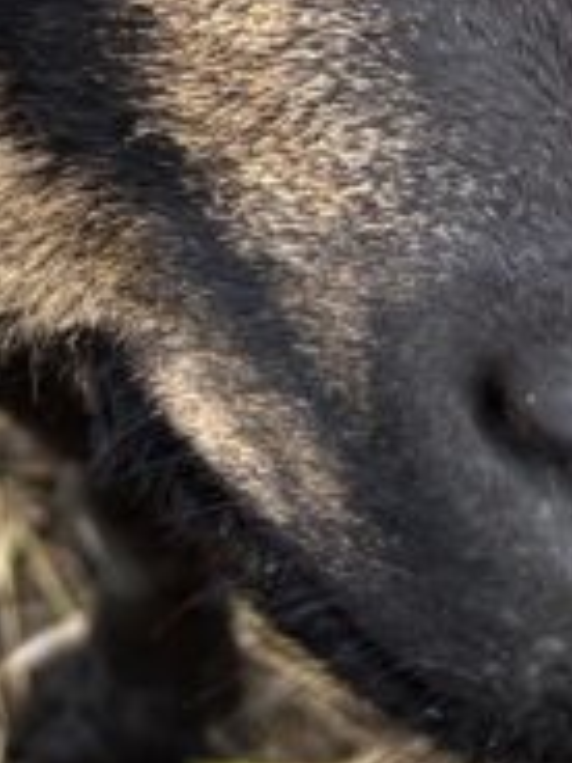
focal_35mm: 145
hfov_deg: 10.0
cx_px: -216
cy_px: -713
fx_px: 3195
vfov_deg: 12.2
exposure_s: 1/150
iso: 40
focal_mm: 5.96
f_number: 1.6
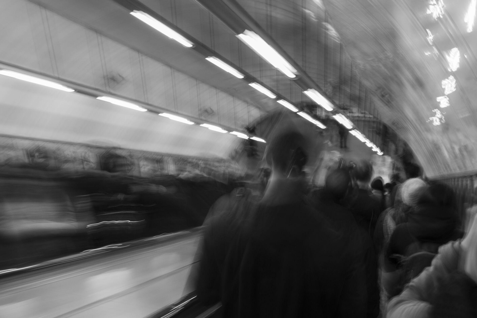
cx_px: 238
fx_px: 596
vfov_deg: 29.9
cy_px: 159
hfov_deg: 43.6
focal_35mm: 45
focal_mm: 30
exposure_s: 1/1.67
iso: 200
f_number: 11
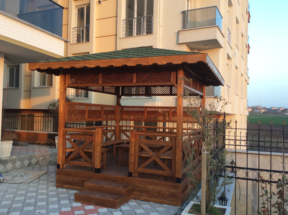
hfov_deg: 56.9
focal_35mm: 32
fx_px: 266
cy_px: 108
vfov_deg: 44.1
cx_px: 144
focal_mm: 3.3
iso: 40
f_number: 2.4
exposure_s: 1/100
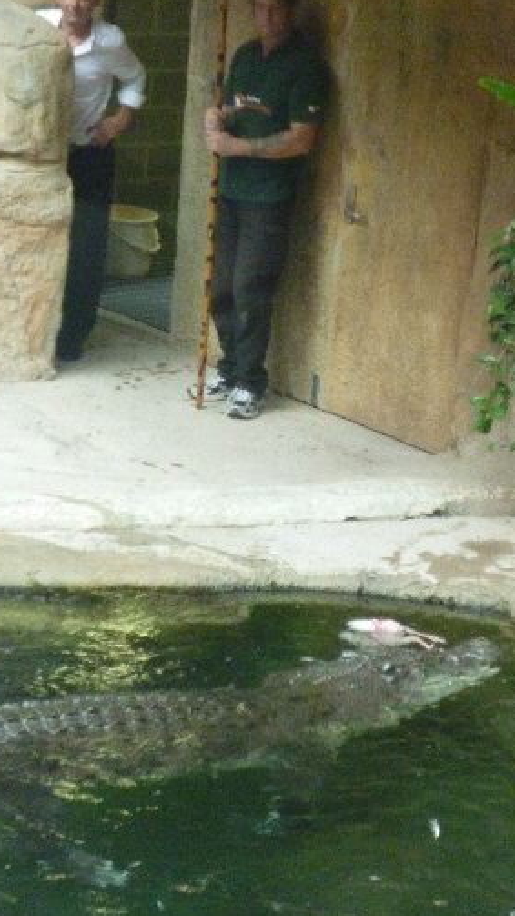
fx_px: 3811
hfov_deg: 7.7
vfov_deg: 13.7
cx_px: 361
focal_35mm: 157
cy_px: 417
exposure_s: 1/60
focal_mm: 22.8
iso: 800
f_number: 5.9
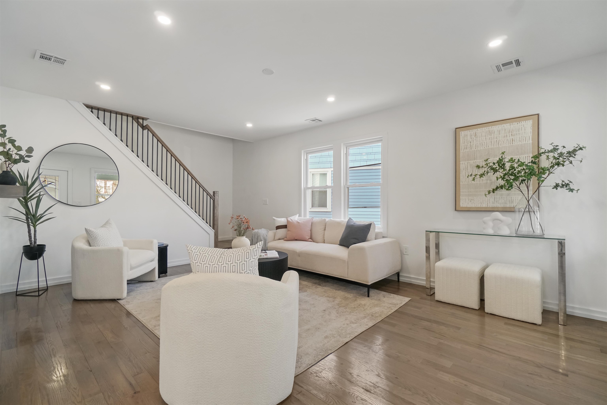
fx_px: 253
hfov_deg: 100.4
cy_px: 202
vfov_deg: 77.3
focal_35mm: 15
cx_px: 304
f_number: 8
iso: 200
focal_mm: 10
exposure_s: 1/60
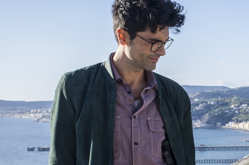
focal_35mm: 67
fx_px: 463
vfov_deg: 20.0
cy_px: 133
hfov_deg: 29.0
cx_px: 218
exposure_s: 1/125
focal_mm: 35
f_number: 10
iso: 160
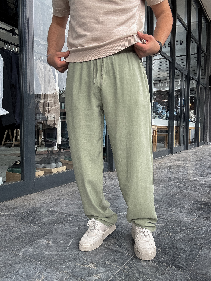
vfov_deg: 60.0
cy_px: 140
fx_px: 244
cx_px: 106
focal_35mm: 30
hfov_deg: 46.8
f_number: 1.9
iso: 25
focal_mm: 2.69
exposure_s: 1/120
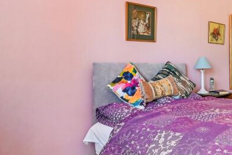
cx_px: 204
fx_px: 238
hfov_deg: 47.2
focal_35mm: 37
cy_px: 63
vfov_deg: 35.8
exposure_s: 1/25
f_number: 8
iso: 400
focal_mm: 14
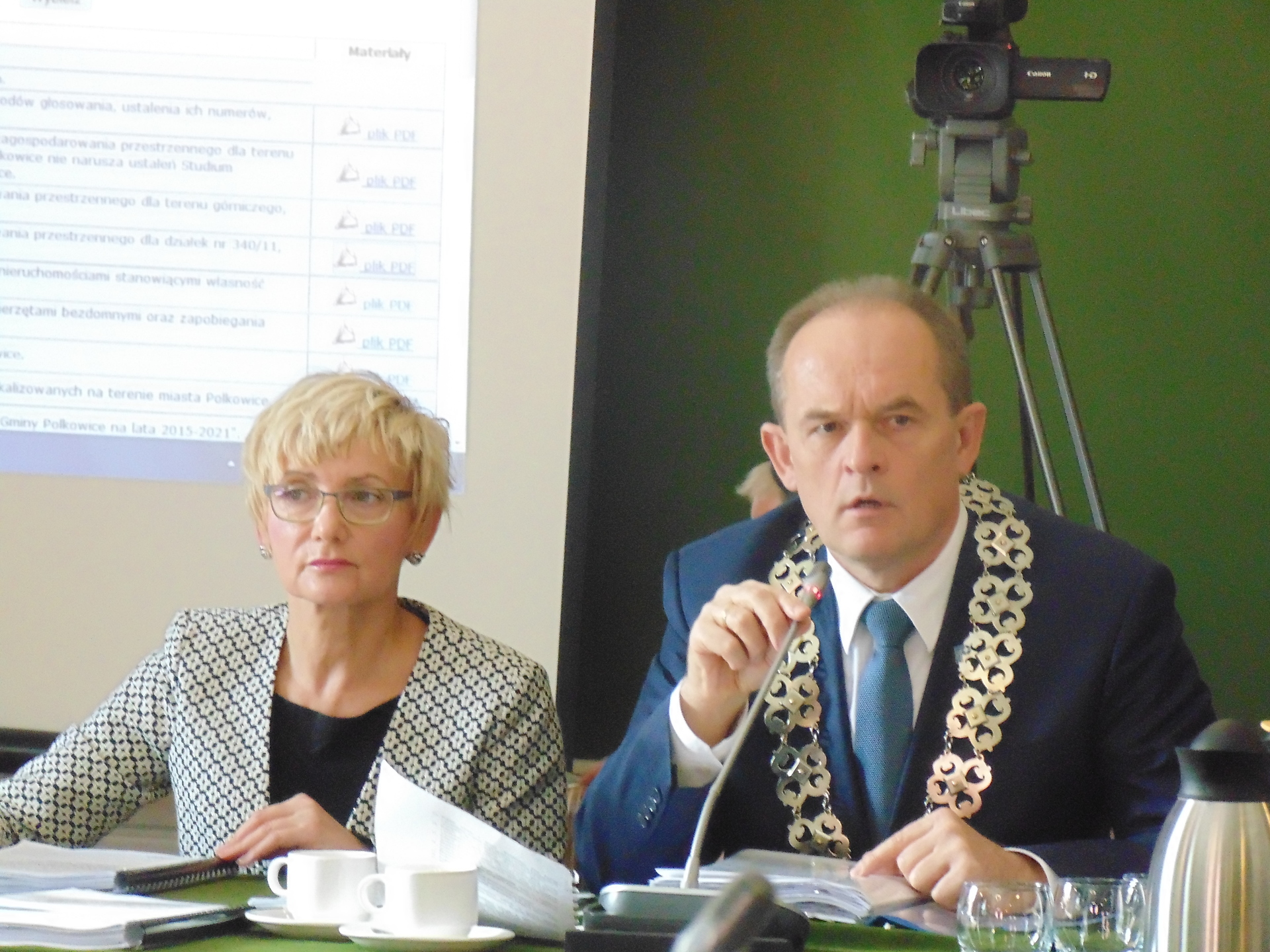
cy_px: 476
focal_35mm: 236
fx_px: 8658
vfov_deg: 6.3
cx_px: 635
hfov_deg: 8.4
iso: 800
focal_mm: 42.3
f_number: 5.6
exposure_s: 1/30
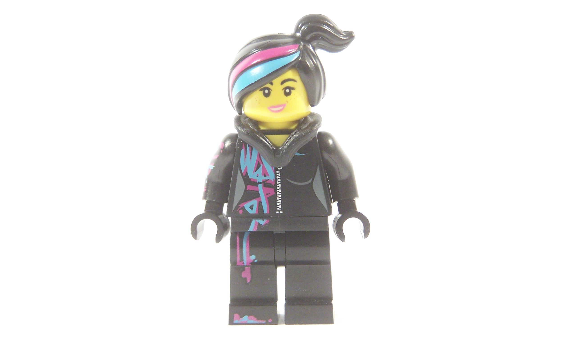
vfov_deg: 10.5
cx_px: 286
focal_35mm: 125
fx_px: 1948
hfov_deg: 16.7
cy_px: 172
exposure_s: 1/15
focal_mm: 19.4
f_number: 3.2
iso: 200
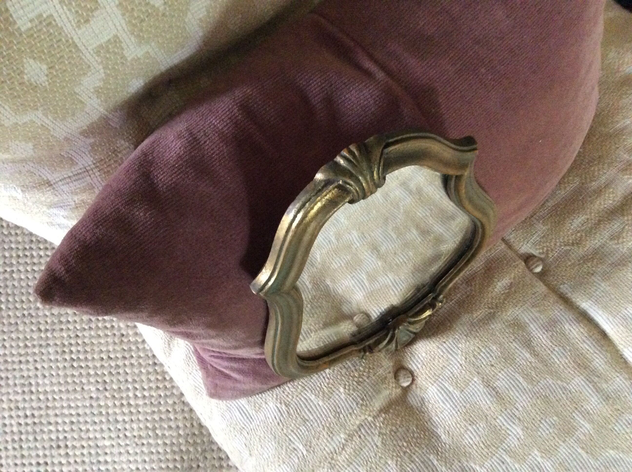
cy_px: 236
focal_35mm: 32
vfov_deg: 44.1
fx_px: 583
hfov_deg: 56.9
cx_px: 316
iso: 500
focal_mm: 3.3
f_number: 2.4
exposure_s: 1/17
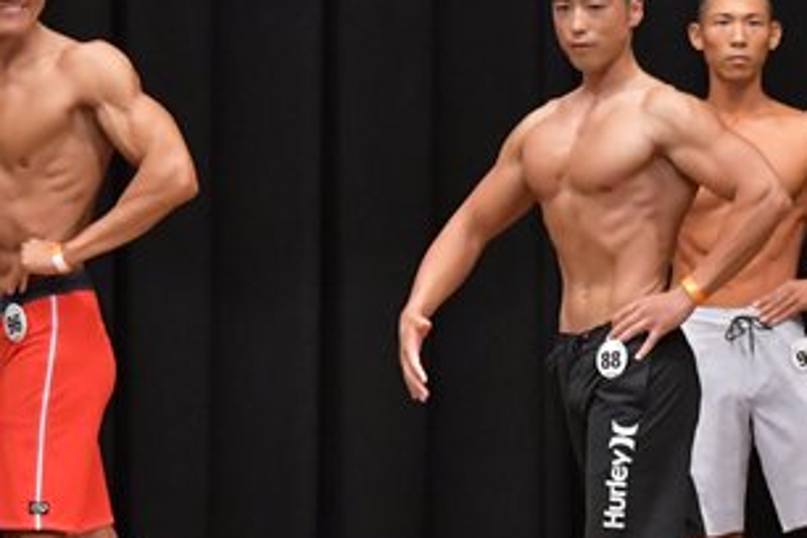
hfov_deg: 4.7
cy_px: 330
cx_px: 579
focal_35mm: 441
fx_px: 9885
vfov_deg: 3.1
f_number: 5.6
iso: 6400
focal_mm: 116
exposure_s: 1/400
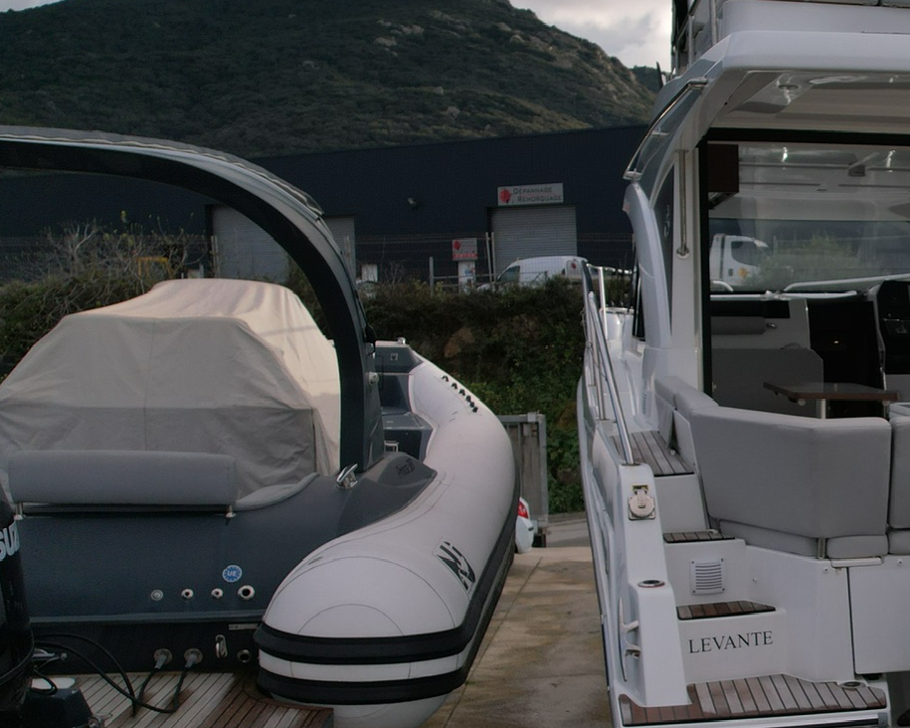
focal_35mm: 52
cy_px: 470
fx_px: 1400
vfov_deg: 29.0
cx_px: 980
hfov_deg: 32.1
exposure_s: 1/50
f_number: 2.8
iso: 100
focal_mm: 8.38
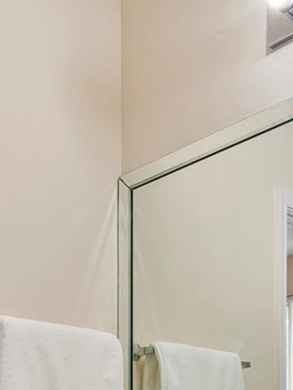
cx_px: 111
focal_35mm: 60
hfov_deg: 24.4
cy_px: 466
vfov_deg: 28.2
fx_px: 676
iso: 200
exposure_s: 1/6
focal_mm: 16
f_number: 7.1
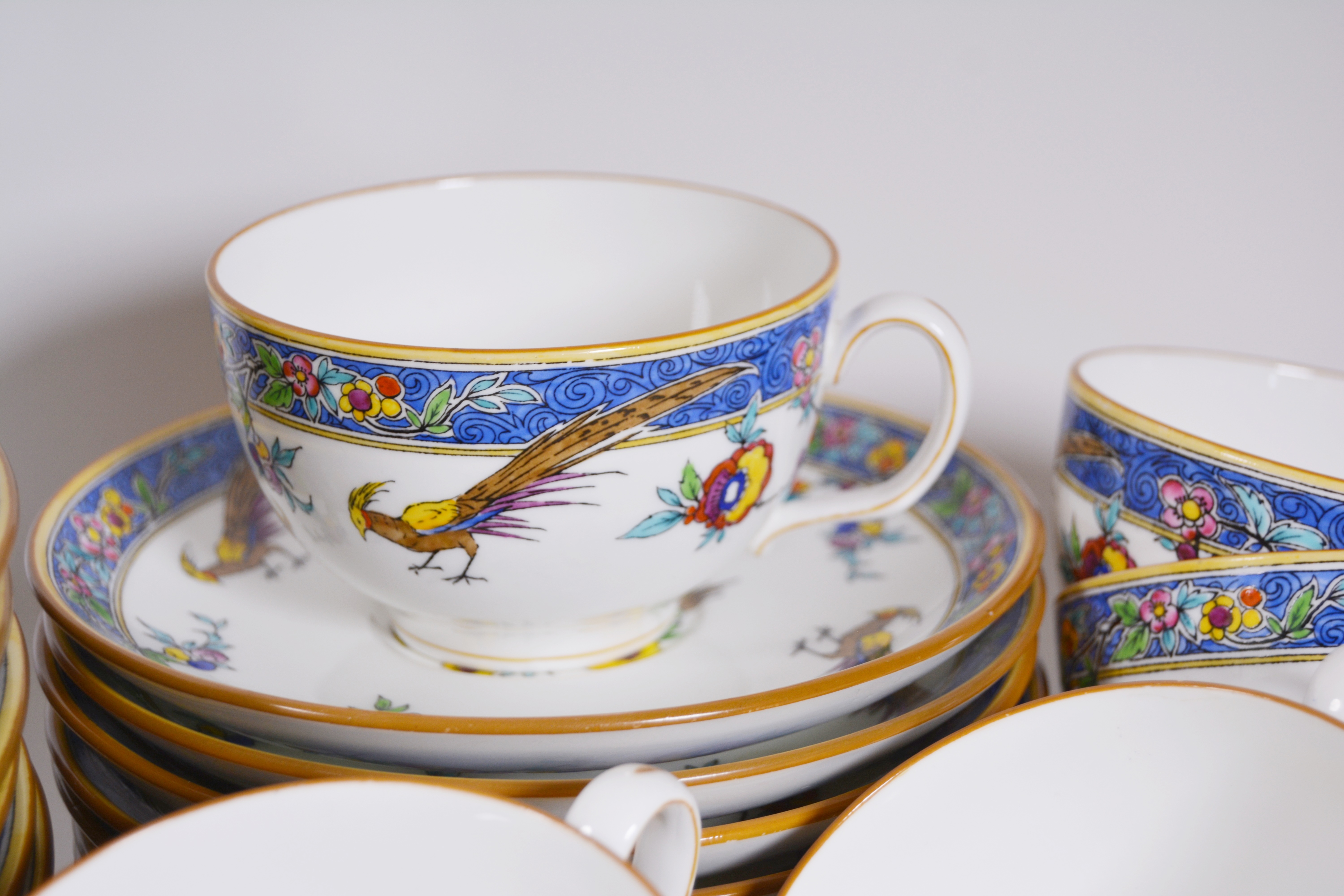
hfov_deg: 27.0
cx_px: 672
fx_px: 2800
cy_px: 448
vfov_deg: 18.2
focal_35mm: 75
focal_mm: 50
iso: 220
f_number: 5.6
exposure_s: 1/125
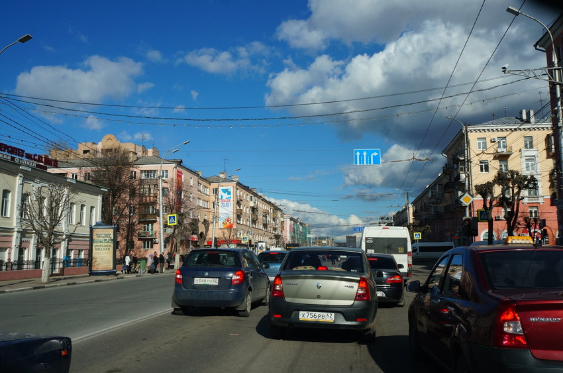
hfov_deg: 59.6
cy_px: 186
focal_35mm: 32
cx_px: 282
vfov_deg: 41.5
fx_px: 492
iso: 400
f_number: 9
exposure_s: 1/1250
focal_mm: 21
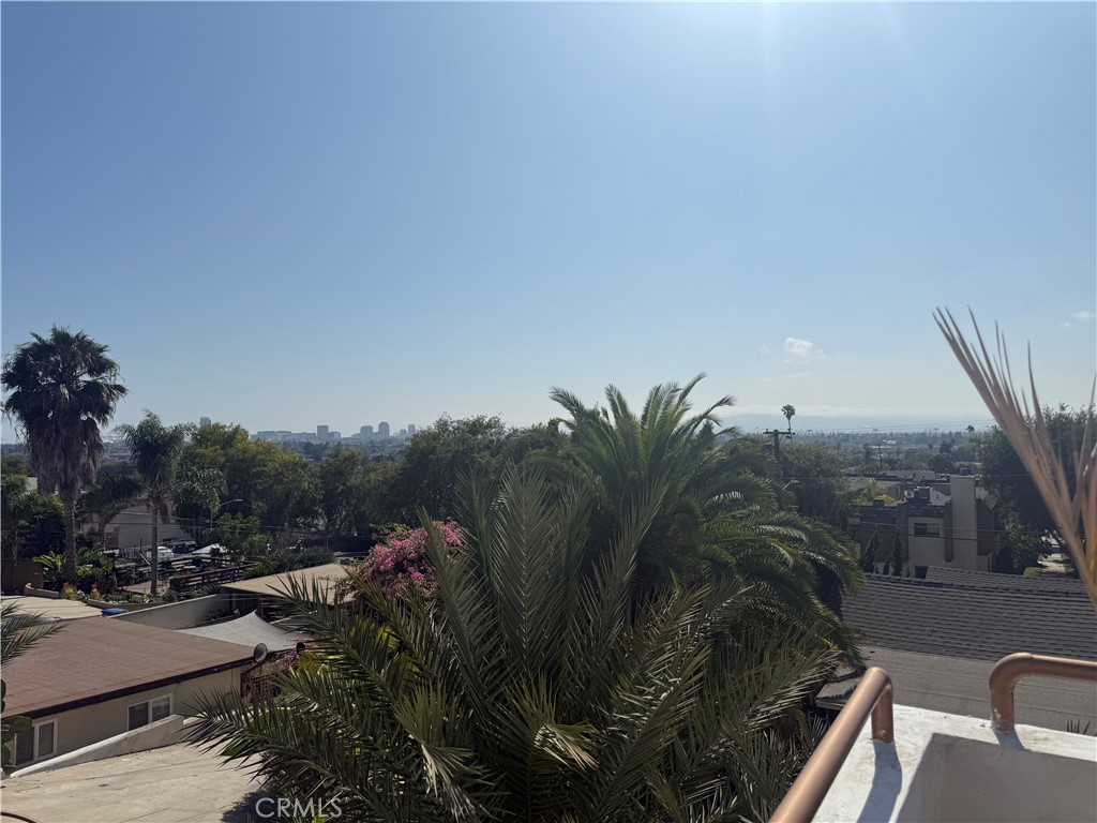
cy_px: 412
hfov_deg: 71.6
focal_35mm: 24
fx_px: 761
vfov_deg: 56.8
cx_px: 548
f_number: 1.78
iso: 64
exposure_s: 1/14286
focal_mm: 6.76
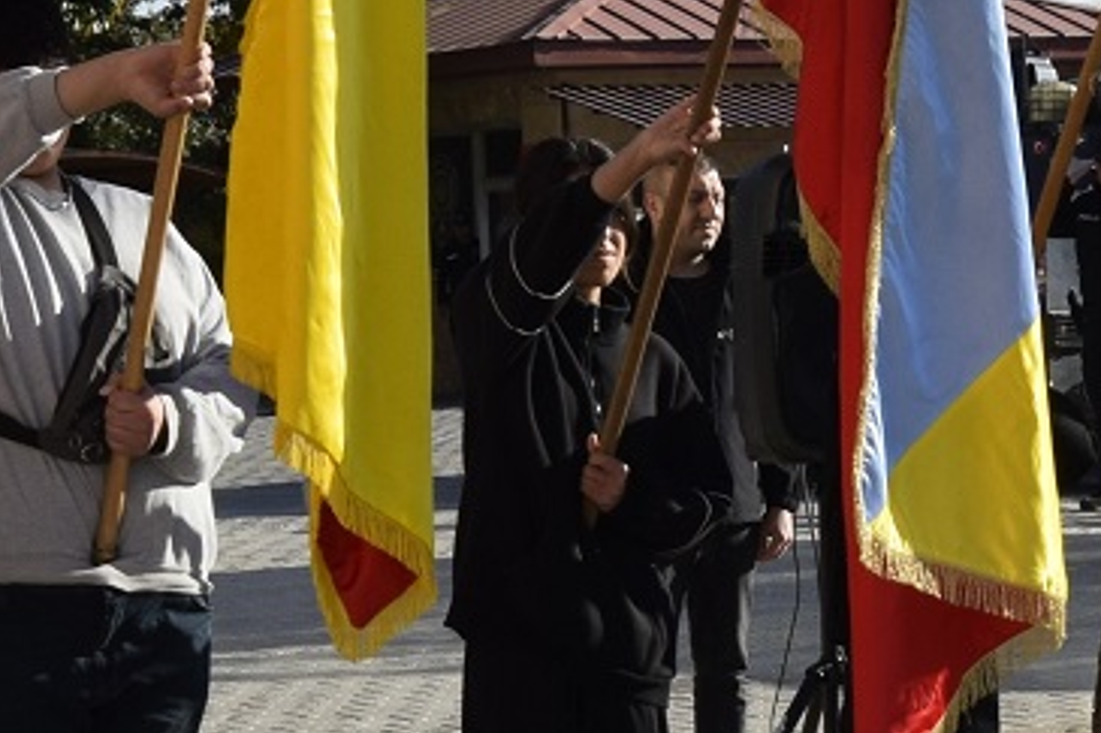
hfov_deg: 13.9
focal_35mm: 148
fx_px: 4524
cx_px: 443
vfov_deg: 9.2
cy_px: 830
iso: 200
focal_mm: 20
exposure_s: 1/400
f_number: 10
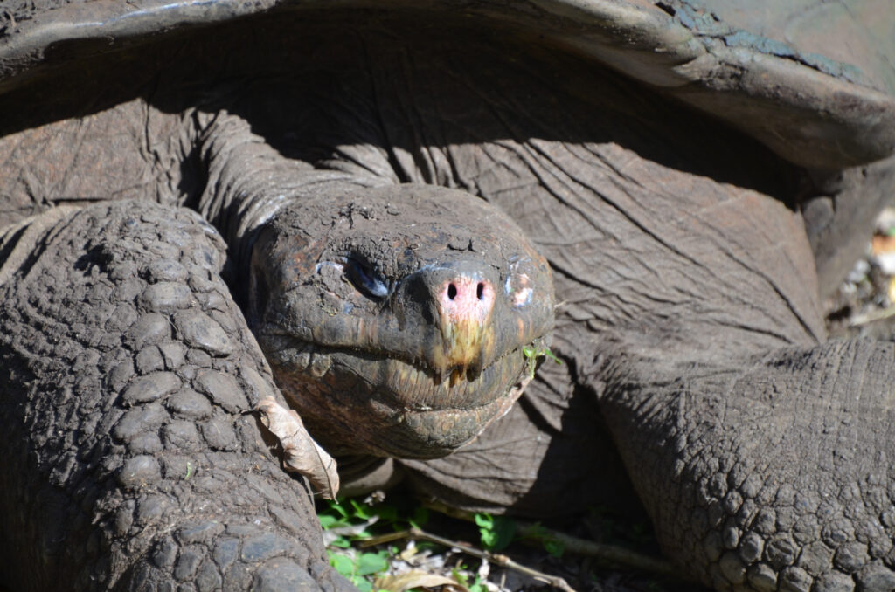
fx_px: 11163
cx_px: 448
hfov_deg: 4.6
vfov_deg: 3.0
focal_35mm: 450
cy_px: 296
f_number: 5.6
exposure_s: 1/250
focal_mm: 300
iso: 450
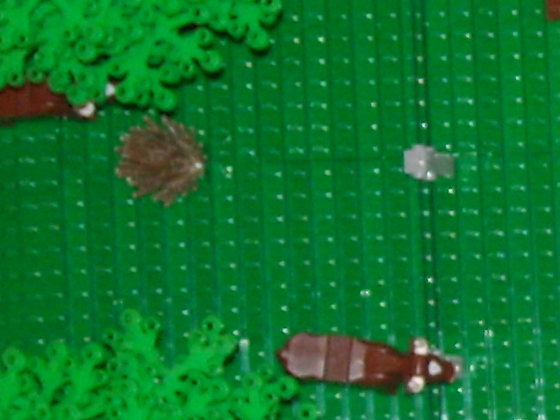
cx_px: 1207
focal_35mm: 235
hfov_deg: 8.0
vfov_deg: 6.3
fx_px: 3801
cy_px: 399
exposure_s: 1/60
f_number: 3.1
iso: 200
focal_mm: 7.1
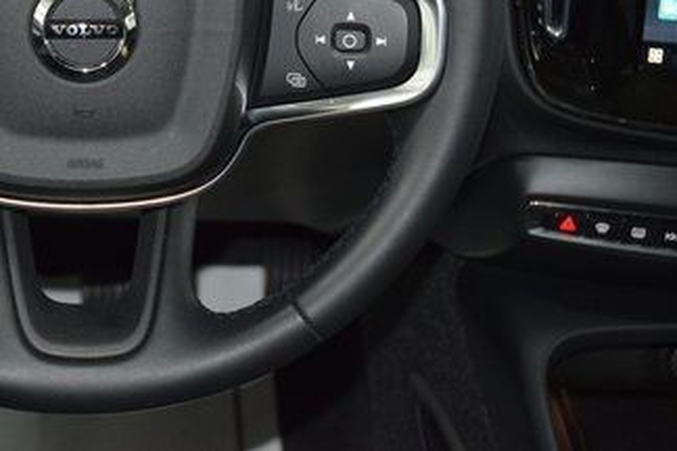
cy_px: 7
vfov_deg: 14.6
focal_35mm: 92
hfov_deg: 21.7
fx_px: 1730
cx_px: 84
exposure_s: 1/40
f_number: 4
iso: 2000
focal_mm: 31
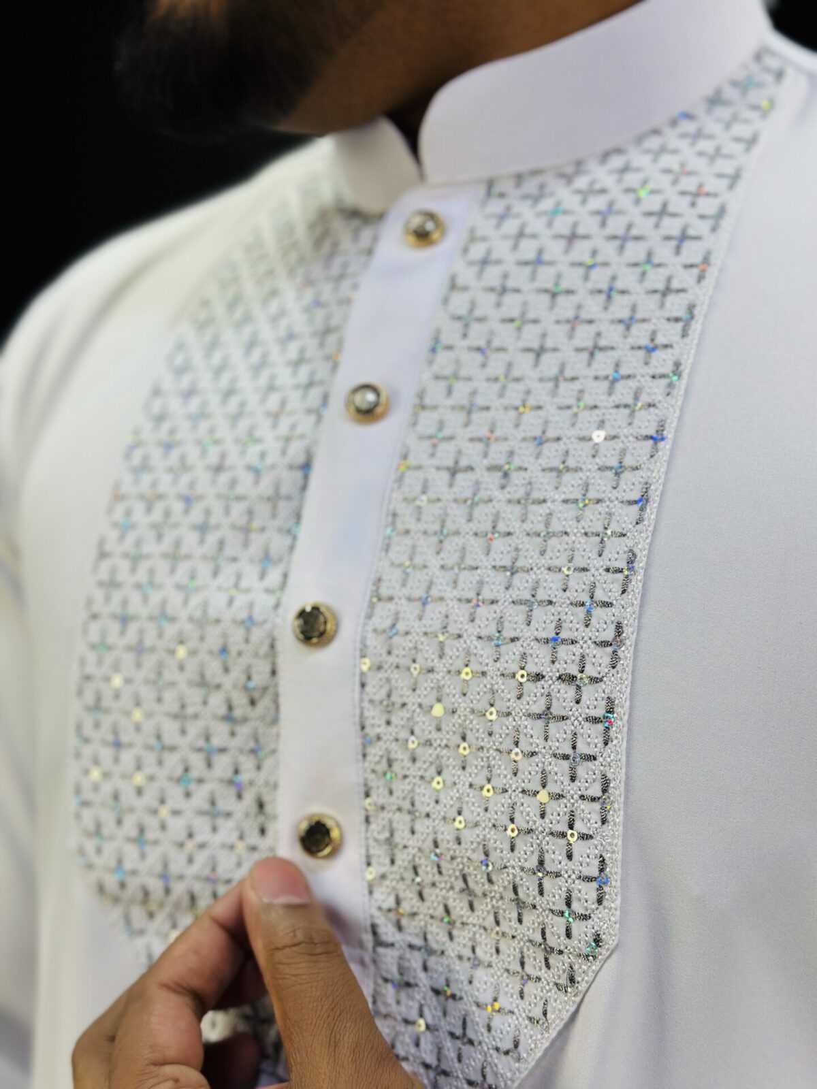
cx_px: 408
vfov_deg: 39.7
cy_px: 544
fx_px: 1511
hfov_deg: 30.3
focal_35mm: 48
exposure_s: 1/467
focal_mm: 6.86
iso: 80
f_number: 1.78
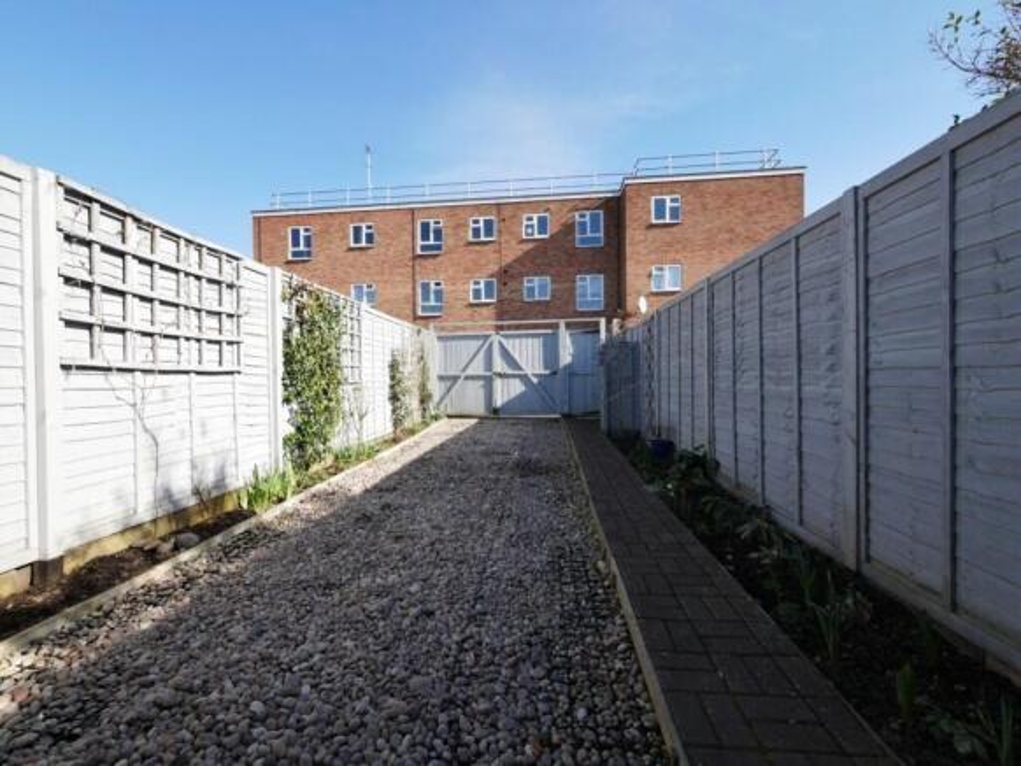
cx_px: 510
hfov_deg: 102.0
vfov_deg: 85.7
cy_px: 383
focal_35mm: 14
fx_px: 413
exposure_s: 1/320
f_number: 6.3
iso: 200
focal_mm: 7
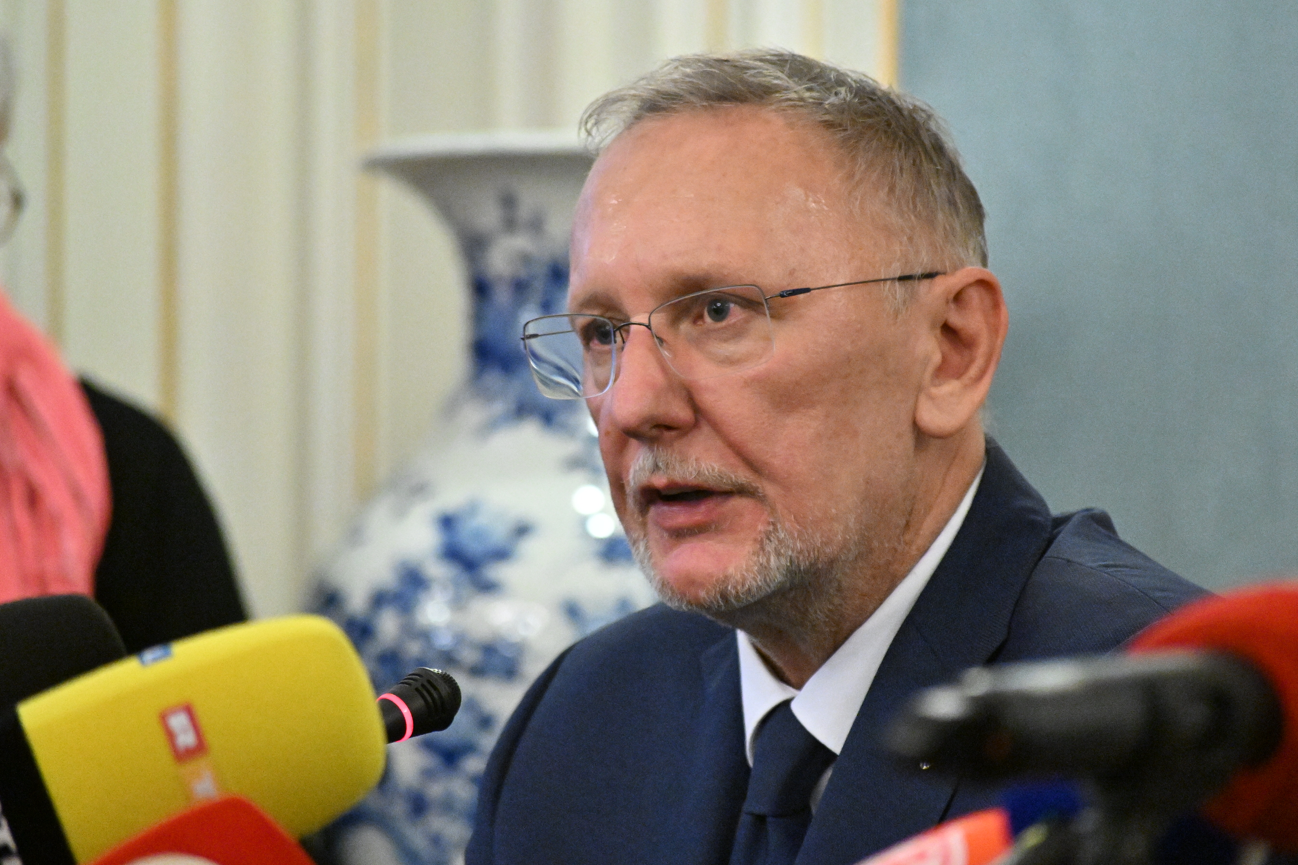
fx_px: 9193
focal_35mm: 255
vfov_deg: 5.4
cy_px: 432
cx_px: 649
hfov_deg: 8.1
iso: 8000
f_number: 5.3
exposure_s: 1/250
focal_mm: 170
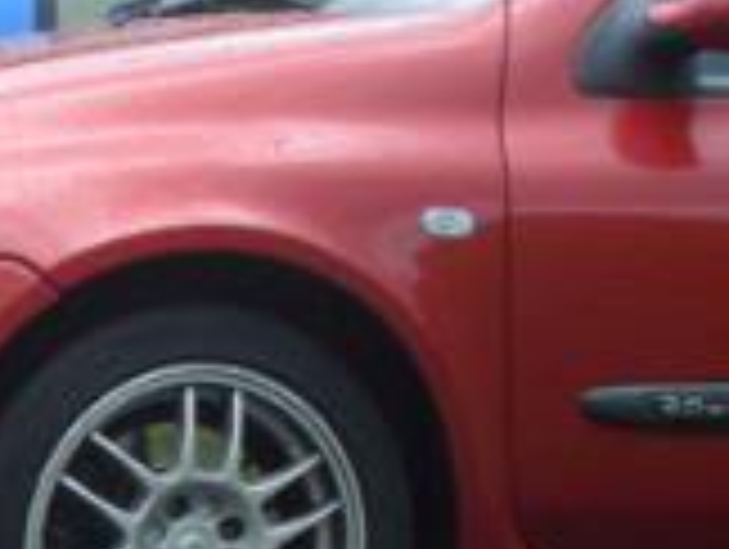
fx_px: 2911
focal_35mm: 138
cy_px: 423
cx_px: -446
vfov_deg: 10.7
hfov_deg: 13.3
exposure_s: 1/45
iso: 80
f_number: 4.1
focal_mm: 7.8
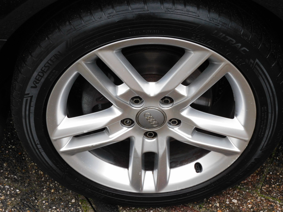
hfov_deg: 24.4
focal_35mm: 80
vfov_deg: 18.4
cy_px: 106
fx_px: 654
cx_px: 142
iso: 360
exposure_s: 1/60
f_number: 4.5
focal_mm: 14.3
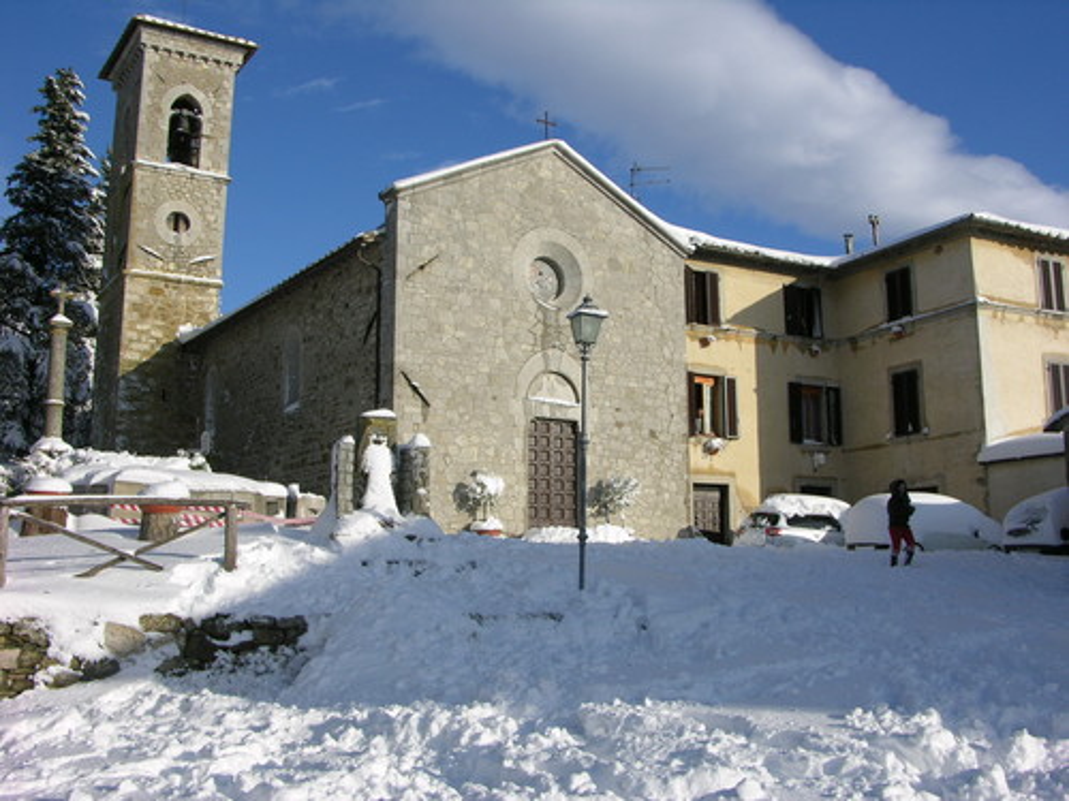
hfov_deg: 52.6
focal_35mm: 35
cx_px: 534
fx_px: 1081
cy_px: 400
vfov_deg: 40.7
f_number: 7.1
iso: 50
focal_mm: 8.9
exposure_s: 1/273
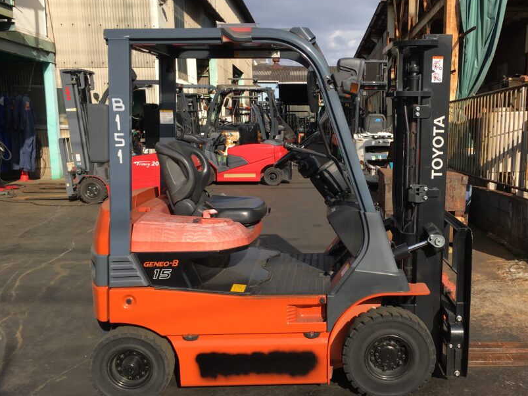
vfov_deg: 38.6
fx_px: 564
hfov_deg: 49.6
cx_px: 334
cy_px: 222
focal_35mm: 37
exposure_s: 1/1131
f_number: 2.2
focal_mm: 4.15
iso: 25
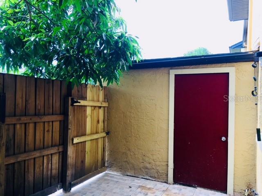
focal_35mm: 29
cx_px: 131
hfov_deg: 61.7
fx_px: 219
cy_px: 98
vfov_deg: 48.2
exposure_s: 1/156
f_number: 2.2
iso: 25
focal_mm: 4.15
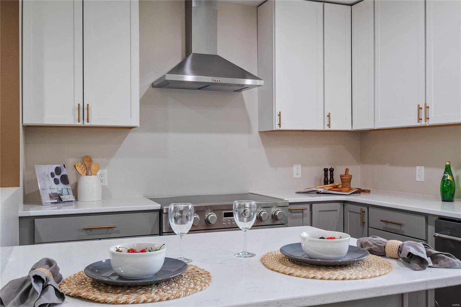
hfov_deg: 53.1
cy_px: 154
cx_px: 230
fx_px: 461
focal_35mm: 36
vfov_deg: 36.9
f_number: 8
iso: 400
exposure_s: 1/4
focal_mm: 18
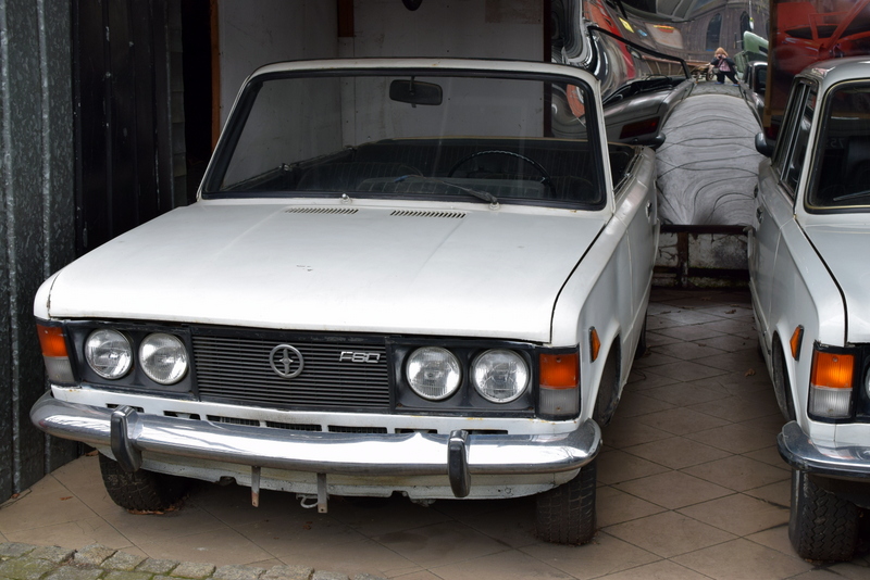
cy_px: 290
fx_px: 1269
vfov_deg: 25.8
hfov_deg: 37.8
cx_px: 435
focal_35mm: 52
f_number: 8
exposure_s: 1/80
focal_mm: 35
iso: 400
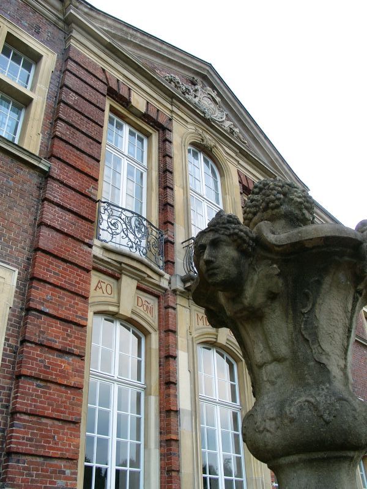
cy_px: 244
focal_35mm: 34
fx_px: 481
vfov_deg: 54.0
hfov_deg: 41.8
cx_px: 184
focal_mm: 7.13
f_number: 4
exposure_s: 1/118
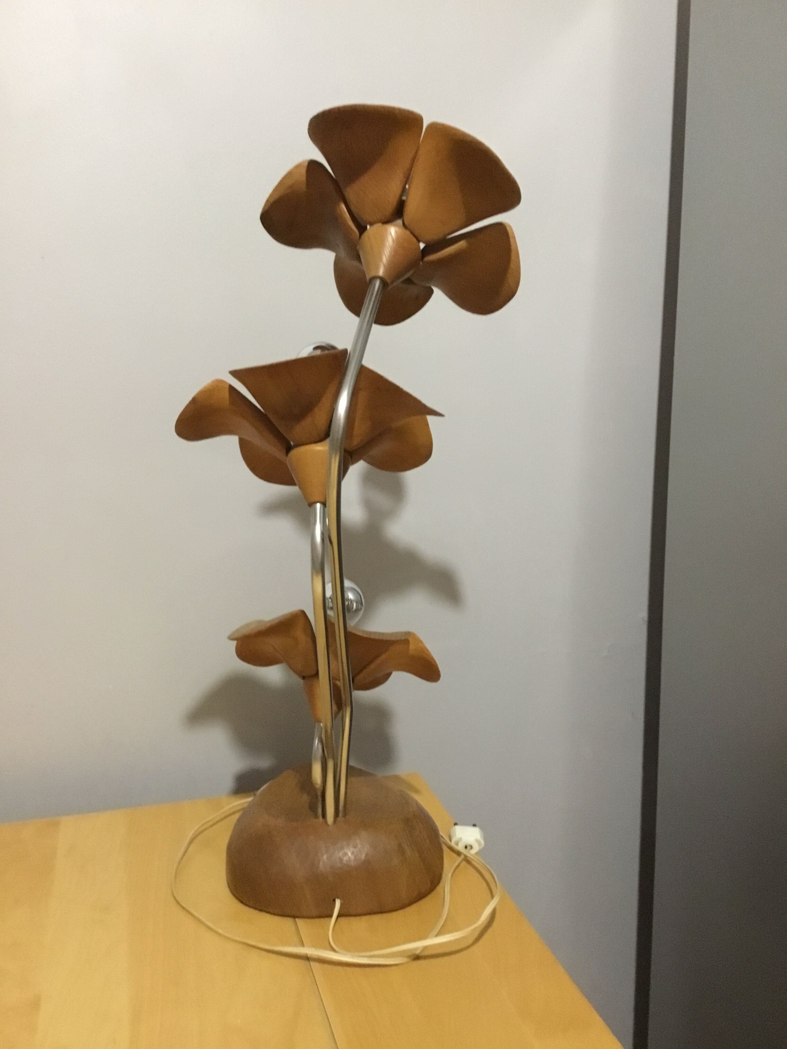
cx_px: 394
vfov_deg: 58.4
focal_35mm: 31
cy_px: 524
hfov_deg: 45.4
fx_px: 940
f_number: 2.4
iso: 500
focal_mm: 3.3
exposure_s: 1/17
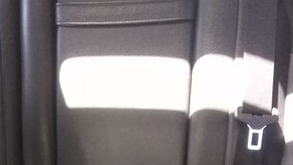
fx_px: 482
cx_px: 84
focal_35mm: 62
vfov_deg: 17.7
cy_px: 238
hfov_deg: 33.3
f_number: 2.2
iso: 802
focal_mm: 3.46
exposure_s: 1/20
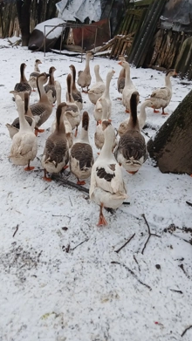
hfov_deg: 40.2
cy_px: 172
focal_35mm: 29
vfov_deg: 66.1
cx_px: 101
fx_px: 262
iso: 32
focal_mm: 3.98
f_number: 1.8
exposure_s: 1/100
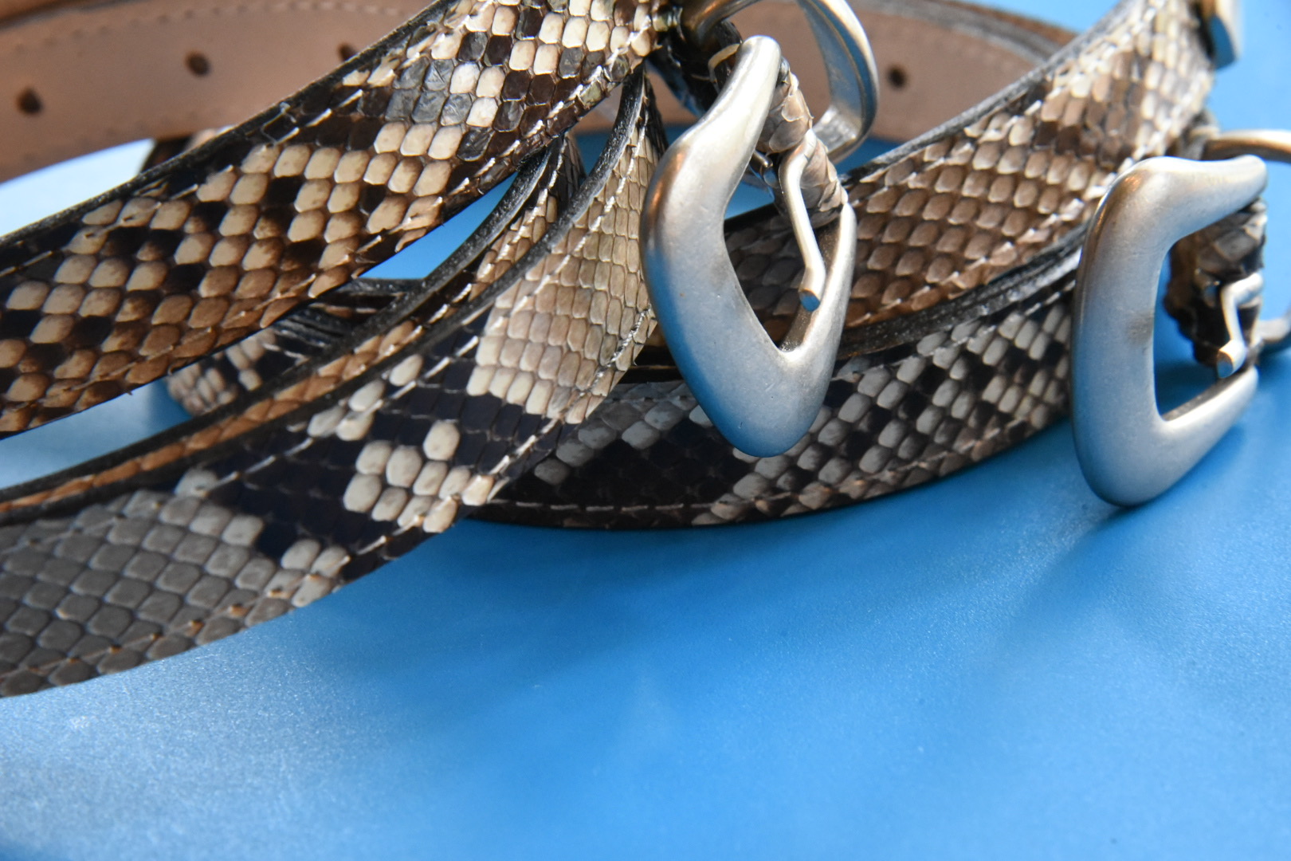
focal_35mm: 120
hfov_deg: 17.1
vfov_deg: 11.4
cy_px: 430
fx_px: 4303
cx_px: 646
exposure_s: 1/160
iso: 8000
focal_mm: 120
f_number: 13
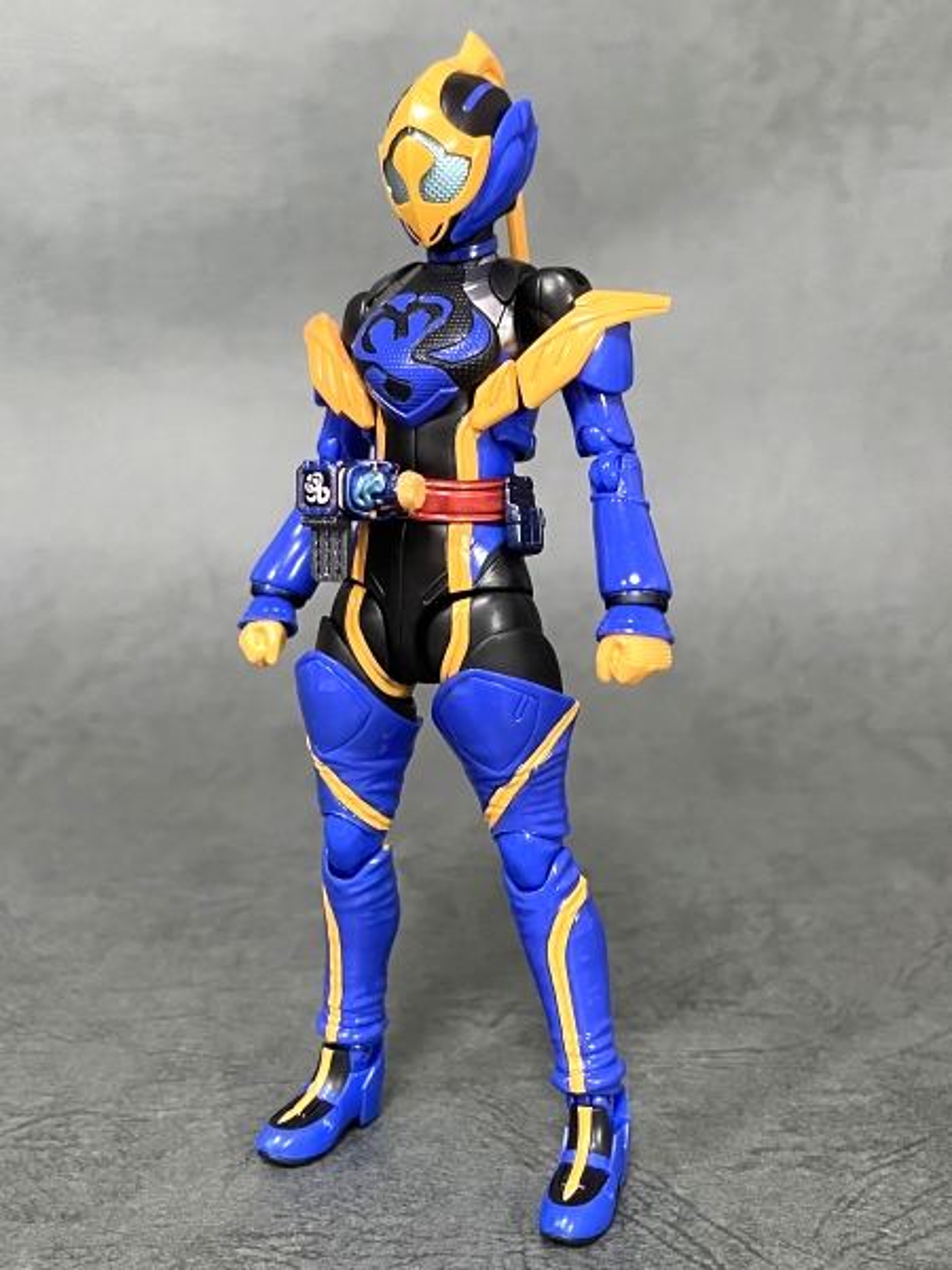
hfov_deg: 53.1
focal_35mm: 26
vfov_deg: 67.3
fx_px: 953
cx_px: 476
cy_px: 635
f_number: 1.6
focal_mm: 4.2
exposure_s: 1/50
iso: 500
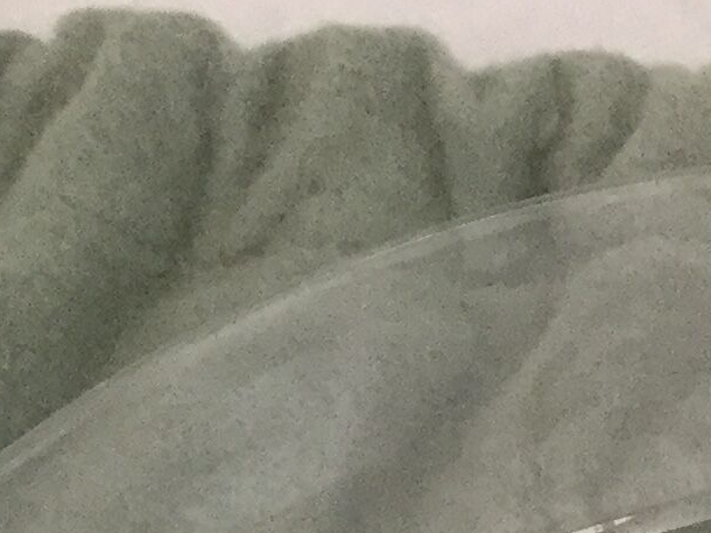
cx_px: 795
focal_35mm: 166
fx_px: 3408
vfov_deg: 8.2
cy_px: 1324
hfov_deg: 11.7
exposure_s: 1/33
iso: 80
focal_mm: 3.3
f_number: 2.4
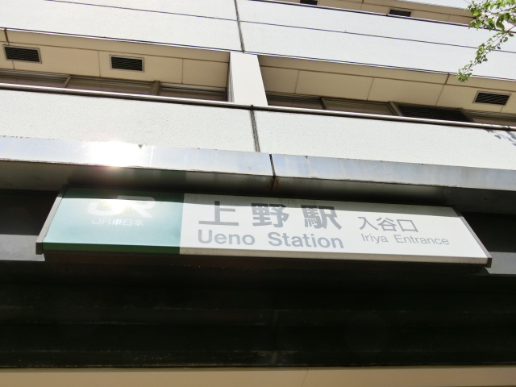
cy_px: 194
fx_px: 432
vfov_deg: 48.2
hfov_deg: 61.7
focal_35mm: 29
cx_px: 258
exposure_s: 1/320
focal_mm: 5.2
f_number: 7.4
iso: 80
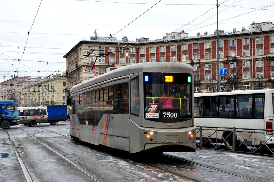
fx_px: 456
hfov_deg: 33.4
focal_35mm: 60
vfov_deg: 22.6
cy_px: 91
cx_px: 137
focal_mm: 40
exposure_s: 1/60
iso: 1000
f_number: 8
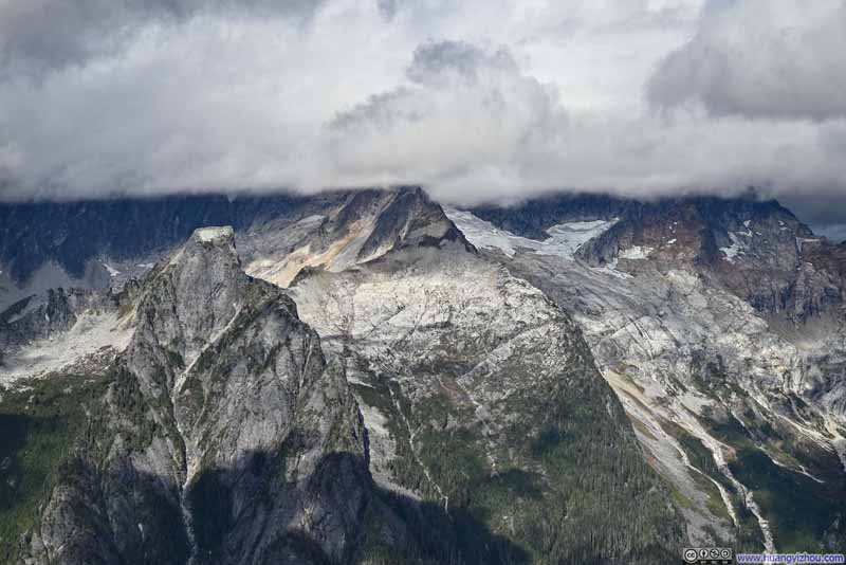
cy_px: 282
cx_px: 423
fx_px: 2304
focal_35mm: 98
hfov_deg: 20.8
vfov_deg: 14.0
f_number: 5.6
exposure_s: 1/1600
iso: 100
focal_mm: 98
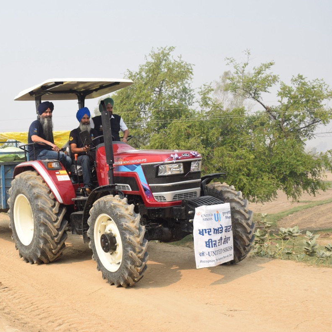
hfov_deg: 33.4
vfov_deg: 34.0
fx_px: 543
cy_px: 166
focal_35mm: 50
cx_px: 85
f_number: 9
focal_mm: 26
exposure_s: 1/320
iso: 200
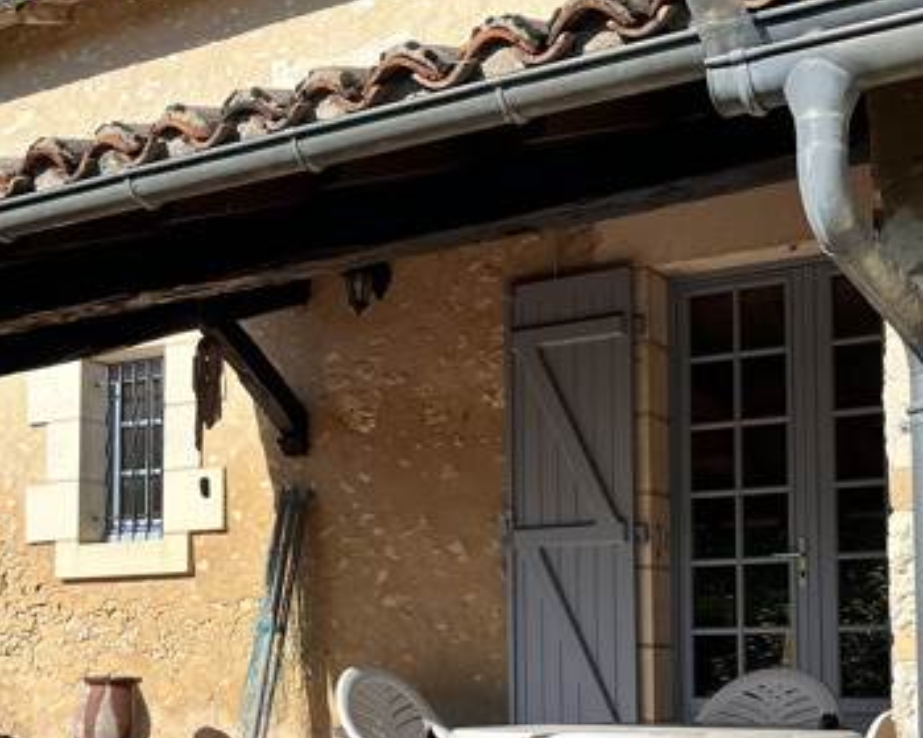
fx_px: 1584
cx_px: 332
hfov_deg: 32.3
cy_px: 546
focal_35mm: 58
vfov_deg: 25.9
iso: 50
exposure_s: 1/3876
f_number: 1.6
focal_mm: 5.1
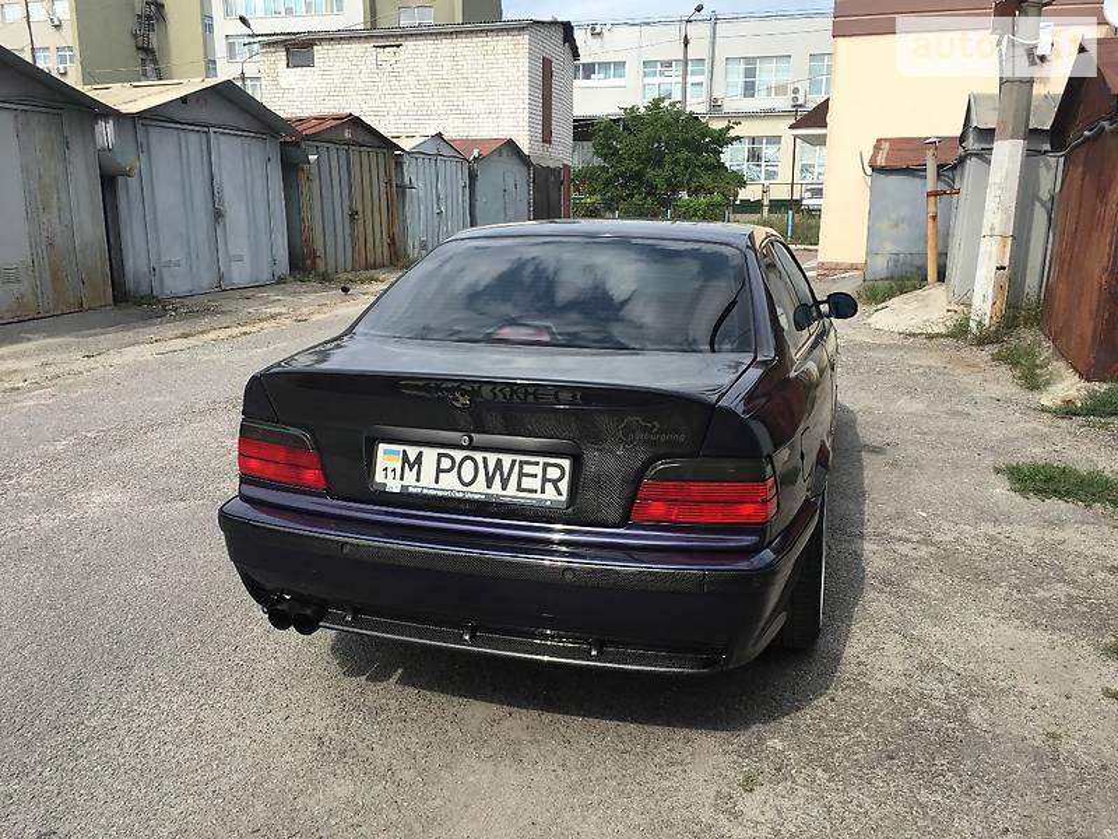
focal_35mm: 29
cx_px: 559
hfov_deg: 61.7
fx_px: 937
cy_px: 420
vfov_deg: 48.2
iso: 25
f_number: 2.2
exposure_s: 1/1221
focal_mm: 4.2
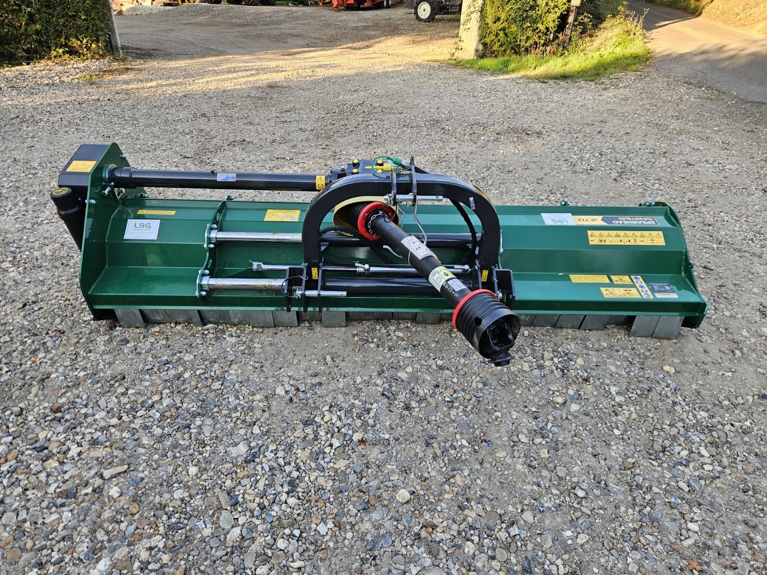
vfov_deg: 58.9
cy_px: 288
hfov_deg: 73.9
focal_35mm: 23
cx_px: 384
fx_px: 510
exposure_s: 1/190
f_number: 1.8
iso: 50
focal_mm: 5.4
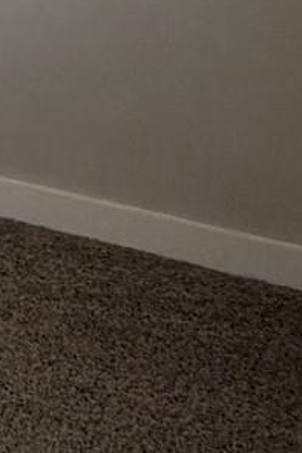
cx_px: -733
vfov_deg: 17.3
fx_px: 1269
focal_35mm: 101
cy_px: -306
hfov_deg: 9.2
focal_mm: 2.22
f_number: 2.2
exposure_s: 1/120
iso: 320
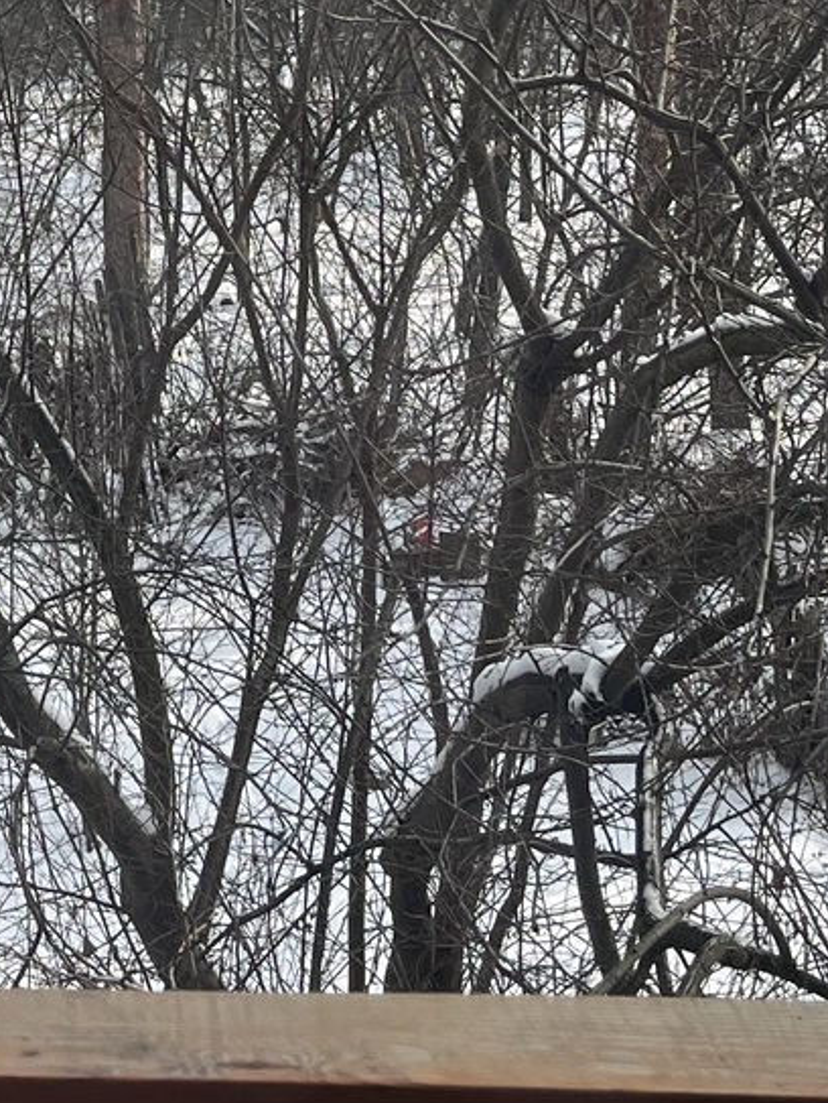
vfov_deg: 19.0
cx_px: -221
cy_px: -199
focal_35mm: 98
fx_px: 3122
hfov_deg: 14.5
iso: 50
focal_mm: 5.1
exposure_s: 1/1238
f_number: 1.6
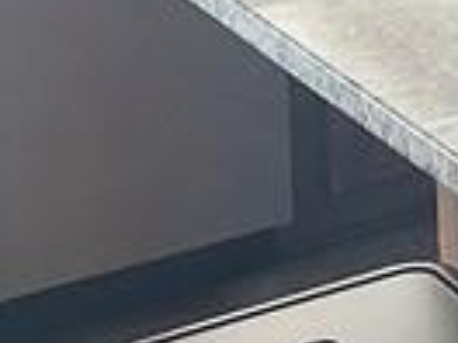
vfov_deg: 7.7
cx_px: 1325
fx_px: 2368
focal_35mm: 179
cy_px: -478
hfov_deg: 9.1
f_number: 1.8
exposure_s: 1/40
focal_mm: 5.54
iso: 64
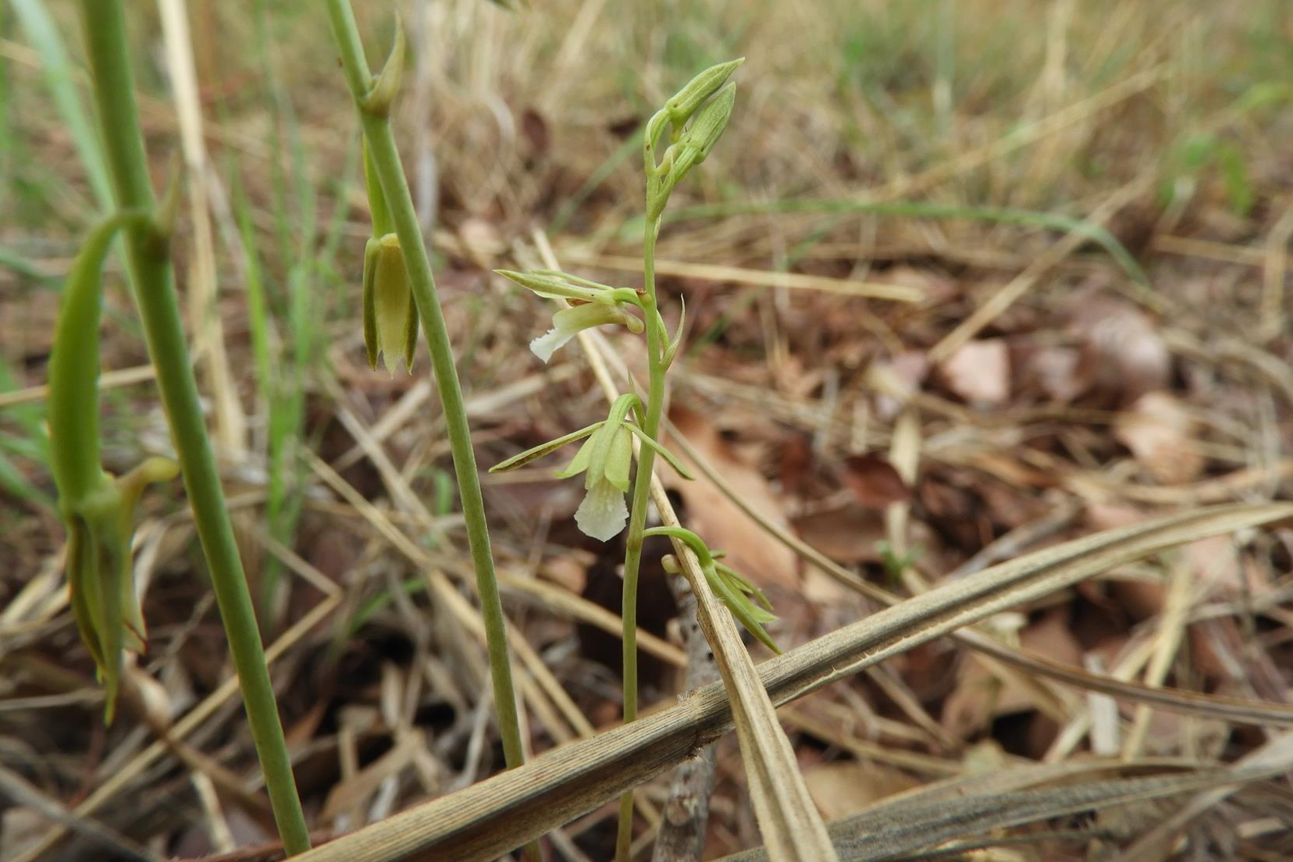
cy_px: 414
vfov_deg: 51.3
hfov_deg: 71.5
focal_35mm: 25
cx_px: 646
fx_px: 898
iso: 100
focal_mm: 4.3
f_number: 3.3
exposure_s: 1/160
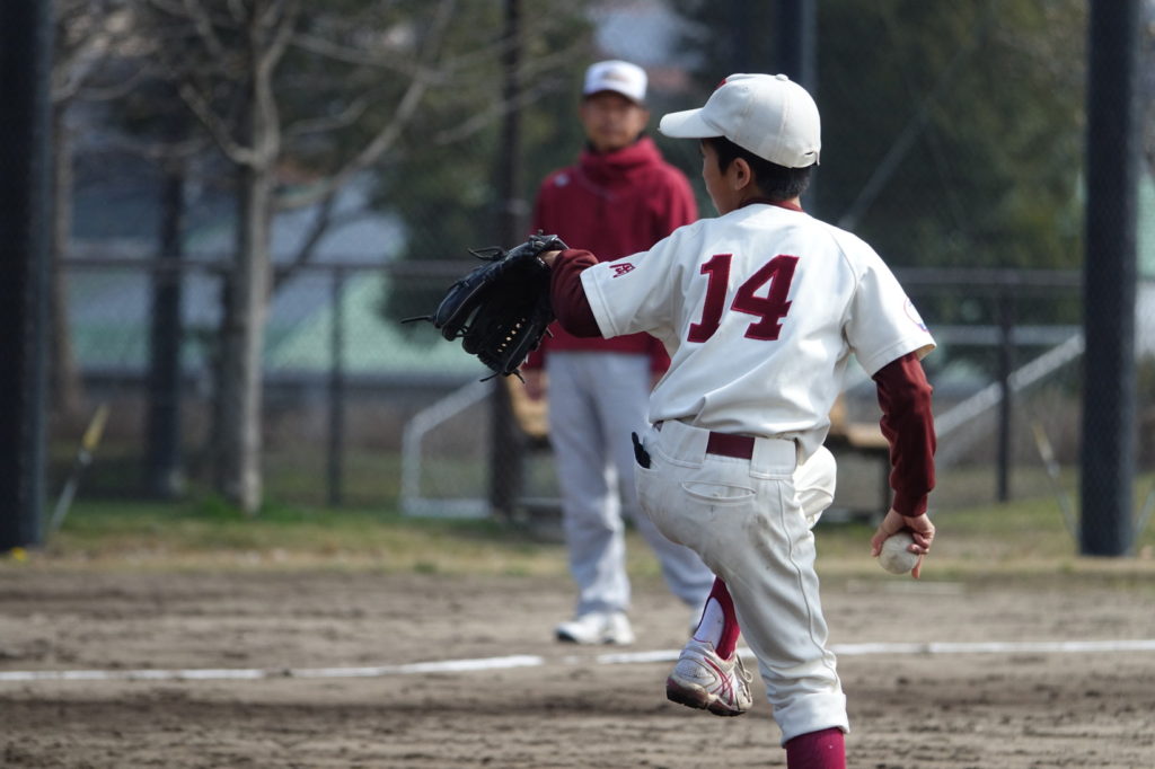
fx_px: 16324
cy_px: 384
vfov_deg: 2.7
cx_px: 578
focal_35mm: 509
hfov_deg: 4.1
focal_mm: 186.64
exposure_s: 1/1250
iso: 320
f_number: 4
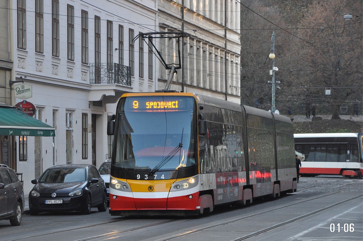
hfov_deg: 13.1
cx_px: 182
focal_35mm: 158
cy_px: 120
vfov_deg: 8.7
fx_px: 1586
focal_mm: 105
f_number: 5.6
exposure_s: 1/400
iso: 1600
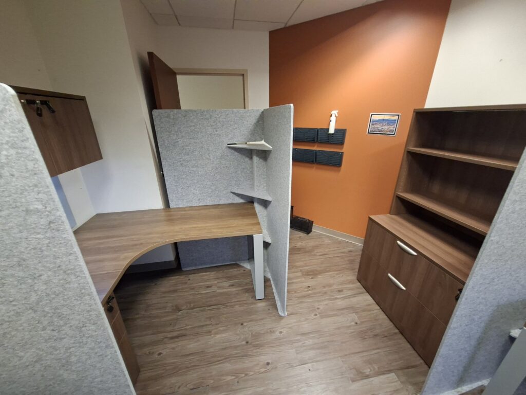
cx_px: 263
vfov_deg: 89.9
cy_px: 198
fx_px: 198
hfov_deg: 106.2
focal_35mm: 13
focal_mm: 1.74
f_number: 2.2
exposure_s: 1/20
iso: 400
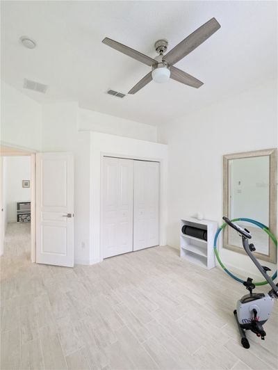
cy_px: 185
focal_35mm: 16
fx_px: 171
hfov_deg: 78.2
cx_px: 139
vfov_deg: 94.4
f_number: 2.2
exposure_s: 1/25
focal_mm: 2.35
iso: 77
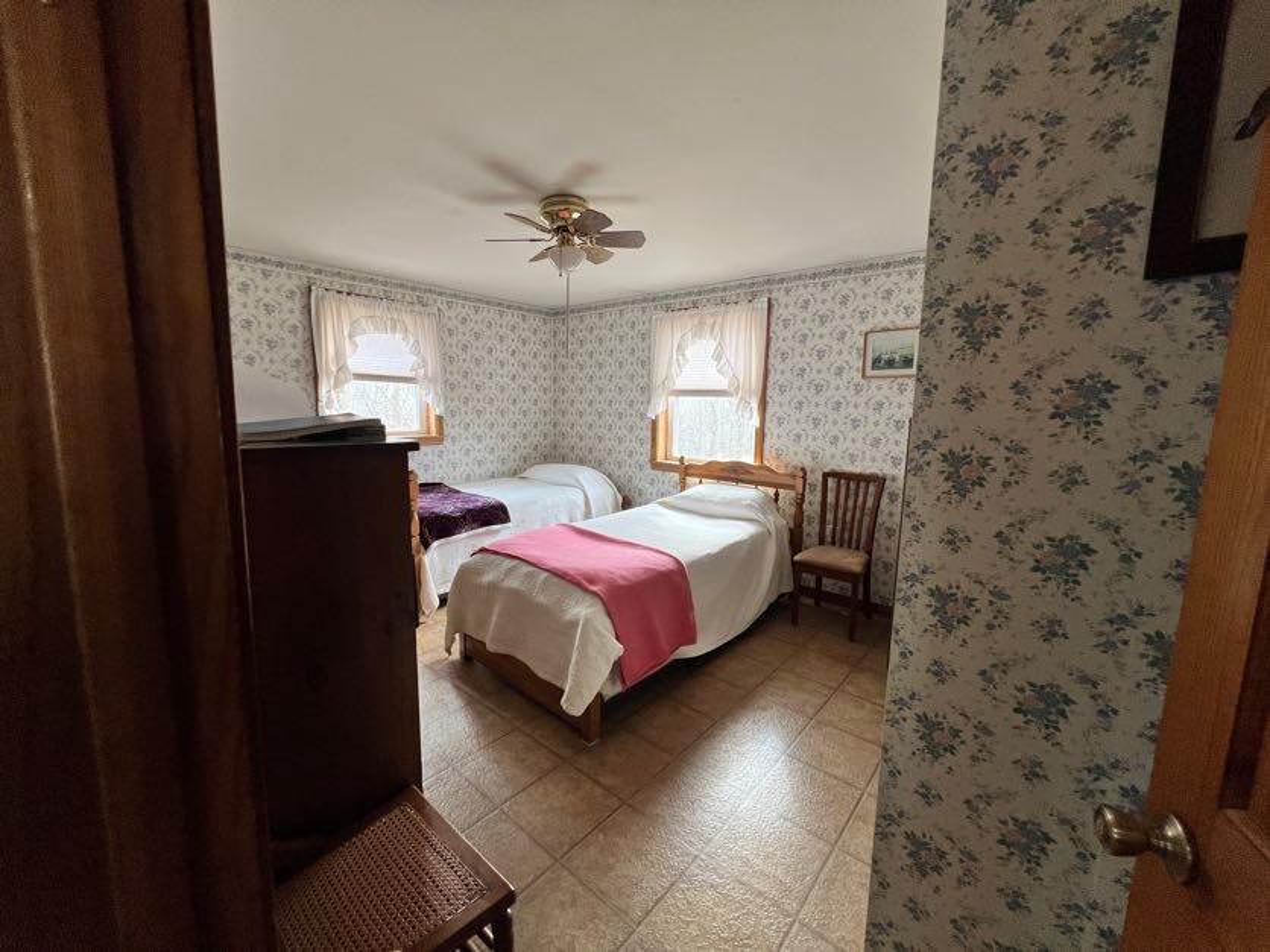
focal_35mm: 13
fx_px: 477
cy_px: 476
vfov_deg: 89.9
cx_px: 635
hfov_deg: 106.2
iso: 160
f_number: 1.8
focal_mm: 1.57
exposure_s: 1/120
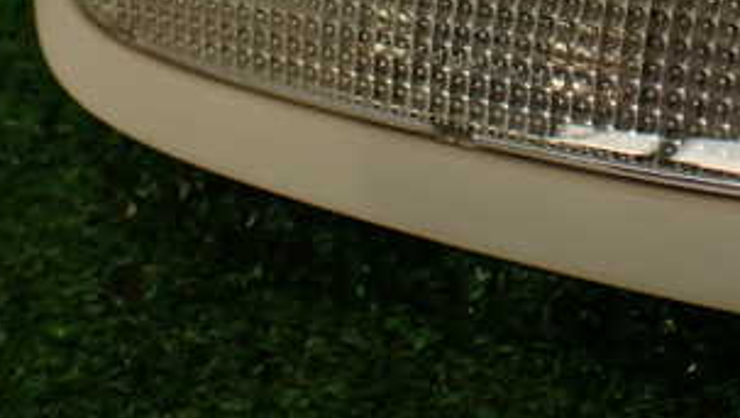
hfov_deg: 29.4
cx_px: 655
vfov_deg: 16.6
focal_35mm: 69
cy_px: -108
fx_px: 1355
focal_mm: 5.79
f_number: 2.4
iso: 100
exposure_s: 1/80
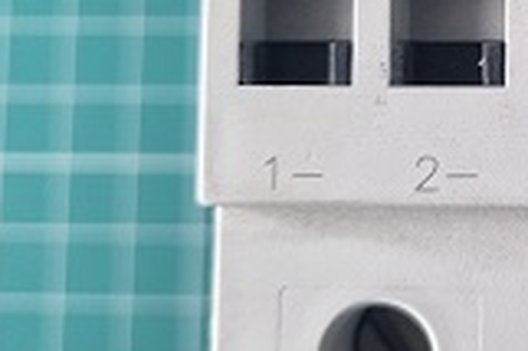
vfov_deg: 14.0
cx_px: 679
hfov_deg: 19.8
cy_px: -51
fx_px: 1392
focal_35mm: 95
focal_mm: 5.4
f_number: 1.8
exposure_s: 1/100
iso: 160
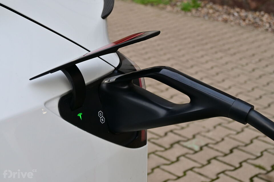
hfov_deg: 29.9
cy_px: 91
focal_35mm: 68
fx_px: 514
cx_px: 137
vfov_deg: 20.2
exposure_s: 1/80
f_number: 6.3
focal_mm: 45
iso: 500
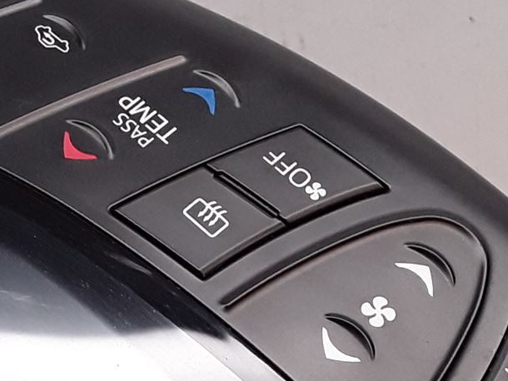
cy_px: 517
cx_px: 187
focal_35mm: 94
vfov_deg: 14.9
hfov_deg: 20.8
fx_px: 1380
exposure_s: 1/168
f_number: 1.9
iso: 100
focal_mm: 2.91
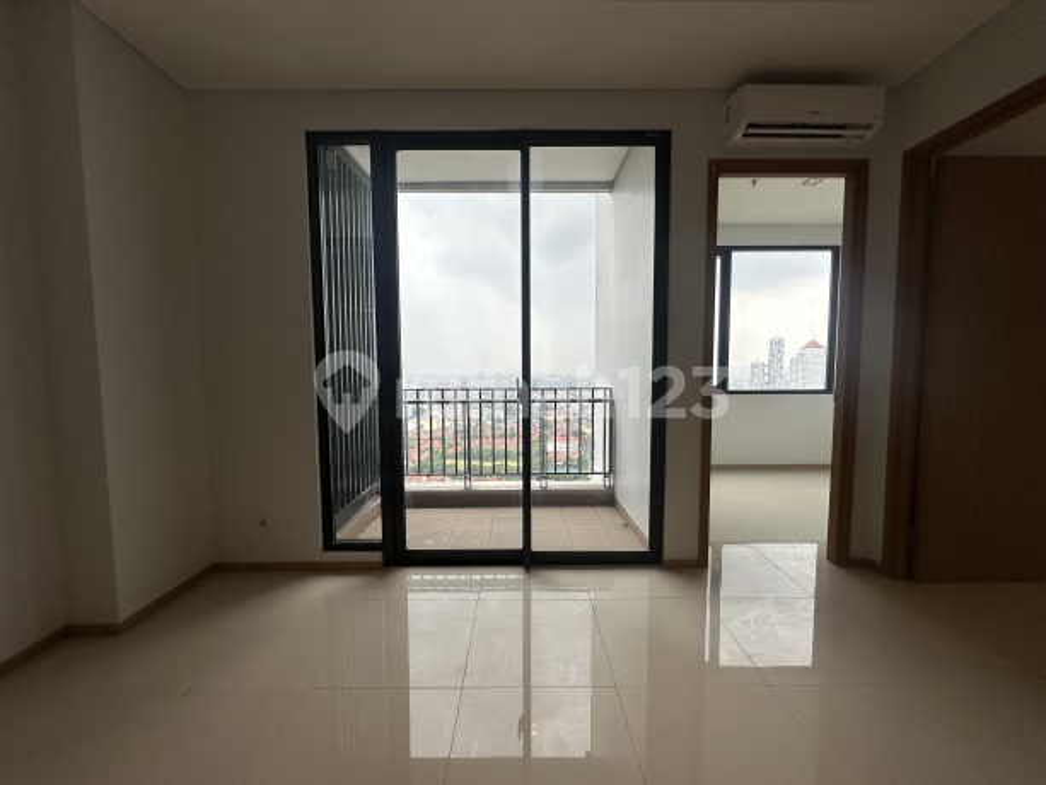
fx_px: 423
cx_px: 523
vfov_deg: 85.7
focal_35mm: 14
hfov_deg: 102.1
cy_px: 392
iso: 40
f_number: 2.2
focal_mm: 2.22
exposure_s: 1/106
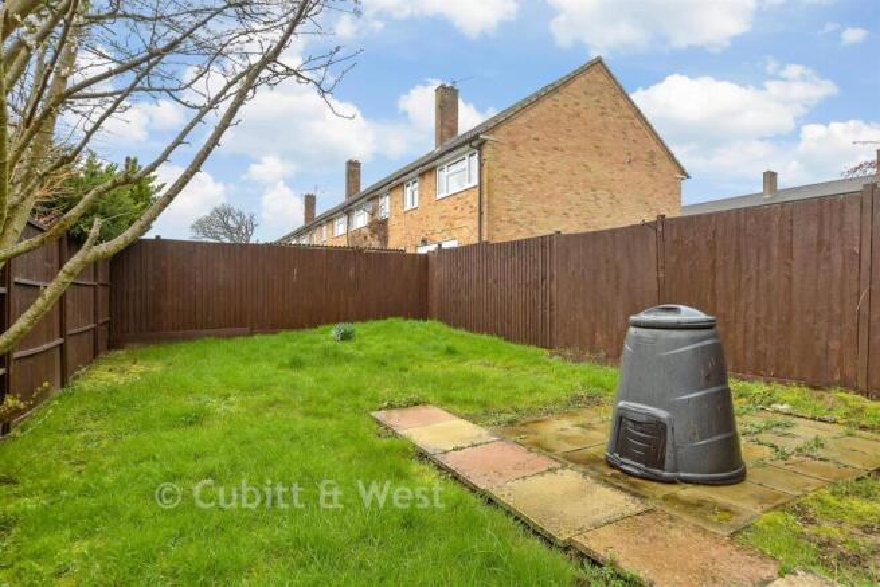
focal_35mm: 19
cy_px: 294
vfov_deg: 64.6
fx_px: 465
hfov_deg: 86.9
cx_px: 440
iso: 160
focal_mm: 13
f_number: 8
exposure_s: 1/40
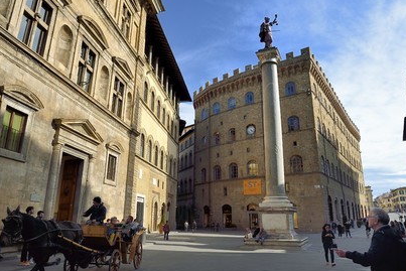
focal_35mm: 25
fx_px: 282
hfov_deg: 71.5
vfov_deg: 51.3
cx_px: 210
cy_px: 136
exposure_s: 1/200
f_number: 14
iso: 200
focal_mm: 24
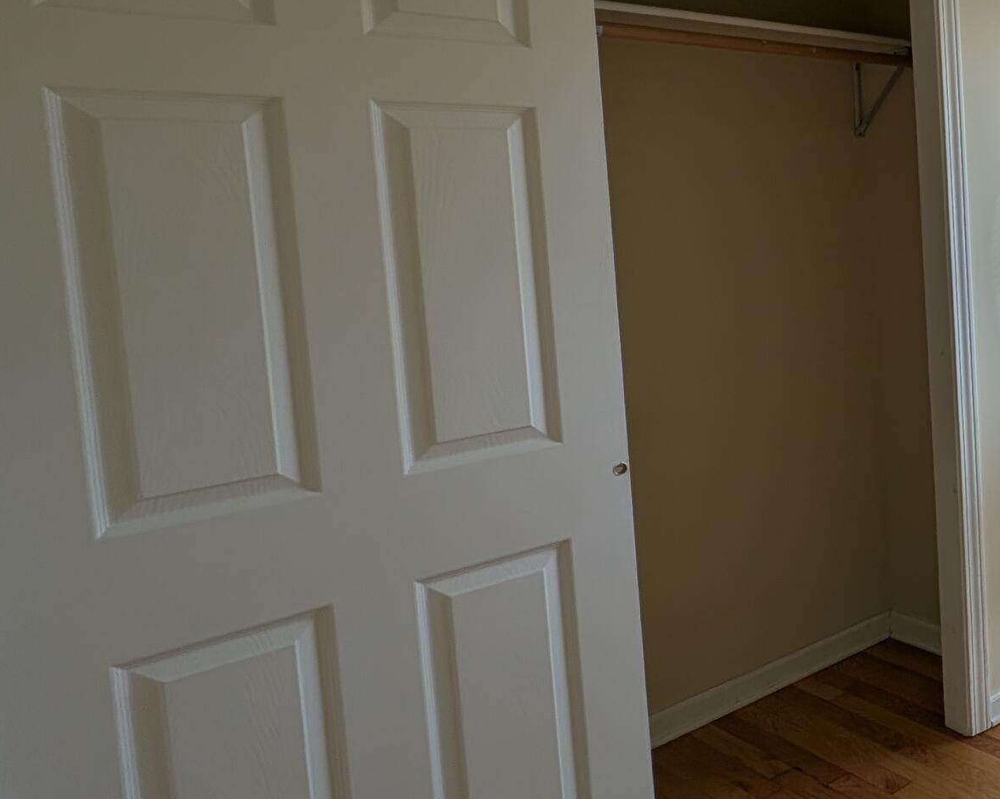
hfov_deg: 38.1
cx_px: 1270
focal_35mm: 30
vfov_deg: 47.6
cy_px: 256
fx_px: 888
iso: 42
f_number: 1.95
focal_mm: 2.23
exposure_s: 1/410
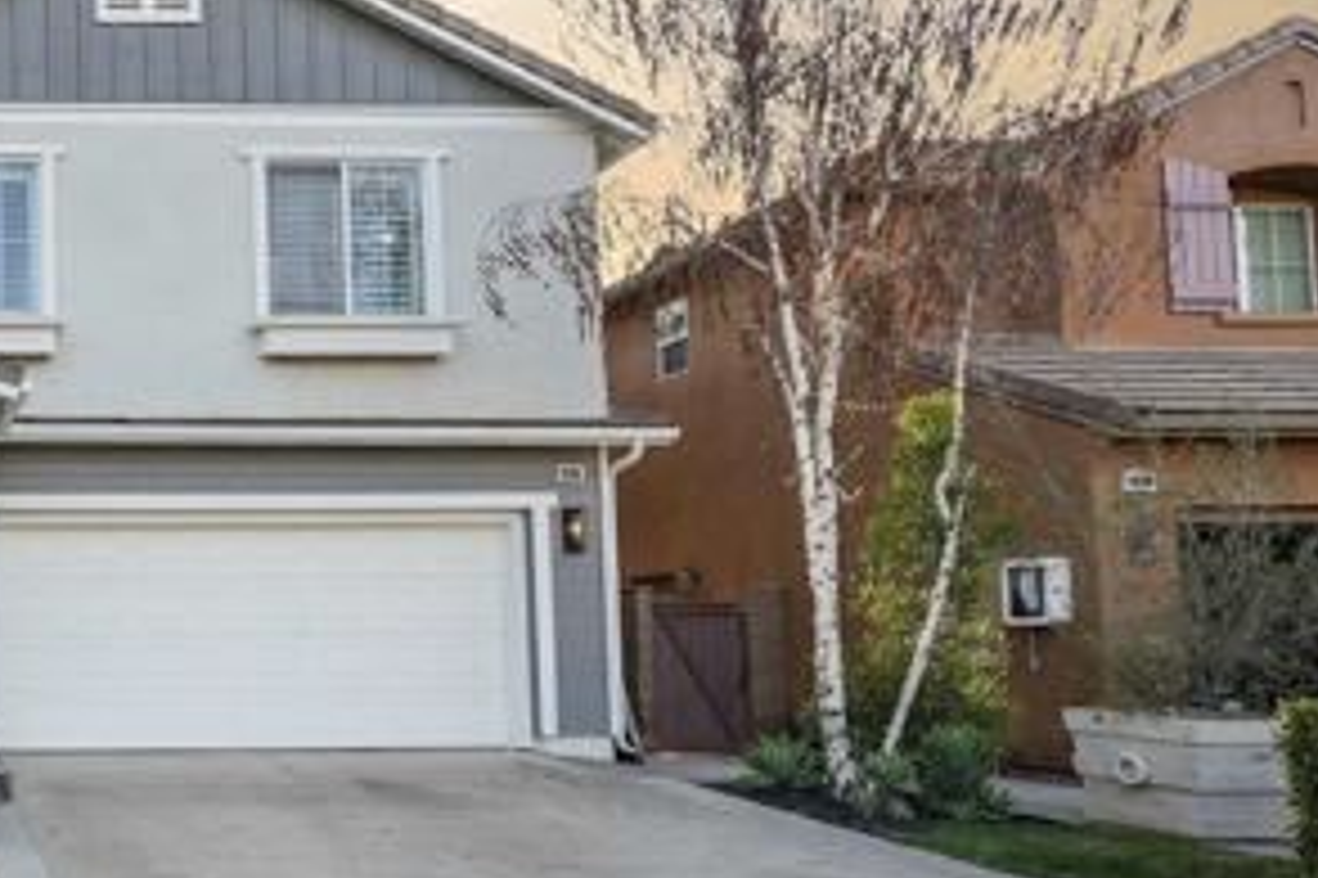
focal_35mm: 35
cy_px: 592
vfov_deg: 37.4
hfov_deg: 43.4
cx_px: -103
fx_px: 1281
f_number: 6.3
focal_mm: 16
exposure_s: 1/125
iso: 160
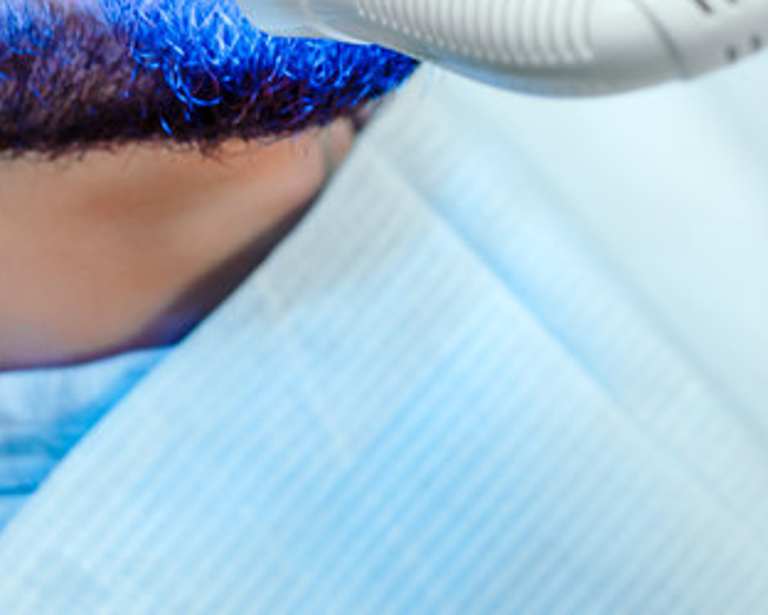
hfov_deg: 6.6
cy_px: -232
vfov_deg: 5.2
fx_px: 6687
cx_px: 433
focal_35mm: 294
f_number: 2.5
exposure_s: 1/125
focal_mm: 85
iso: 500
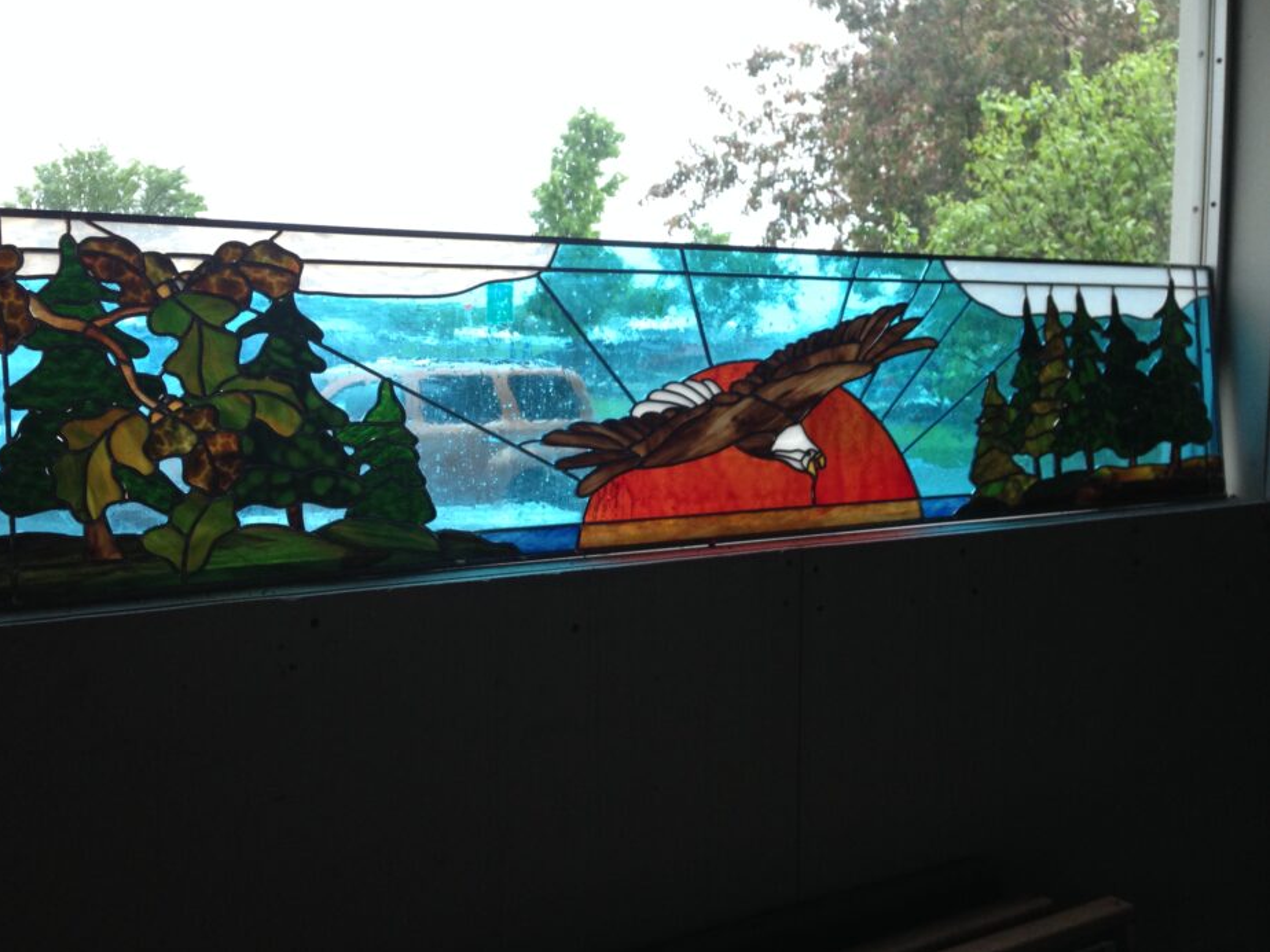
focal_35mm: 35
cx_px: 599
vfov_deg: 40.7
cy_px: 453
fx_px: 1284
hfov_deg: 52.6
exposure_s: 1/20
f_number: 2.4
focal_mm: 4.12
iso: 100
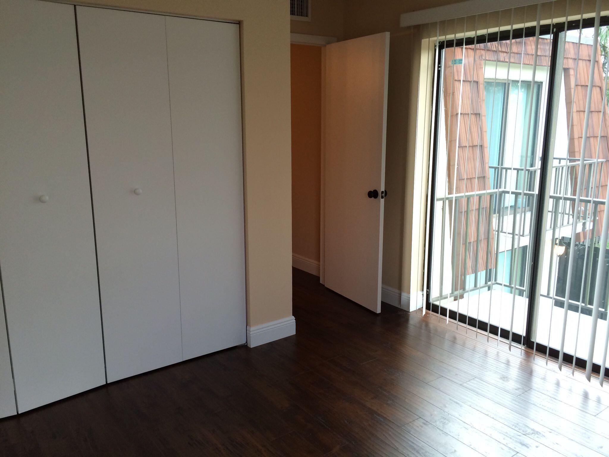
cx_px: 304
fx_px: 528
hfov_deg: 60.0
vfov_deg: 46.8
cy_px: 228
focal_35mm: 30
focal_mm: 4.12
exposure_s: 1/40
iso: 40
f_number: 2.2
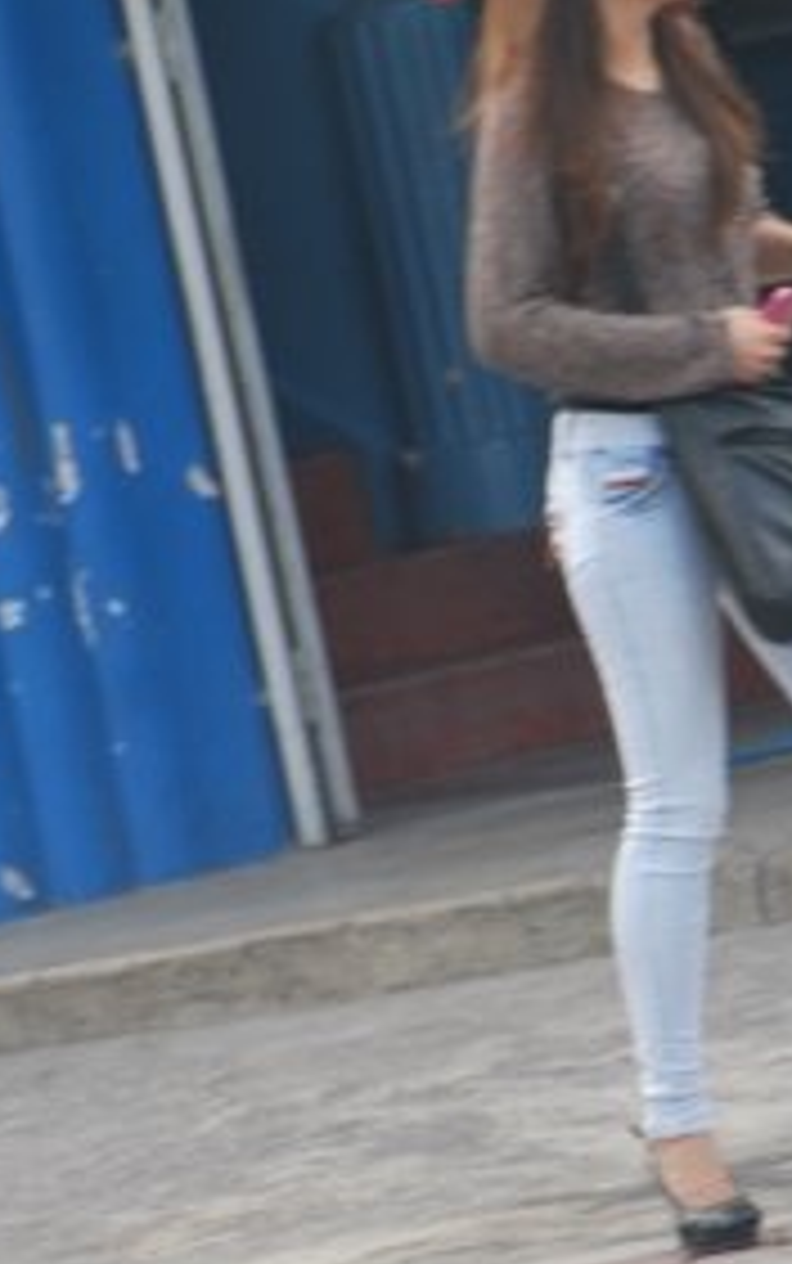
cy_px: 688
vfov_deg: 3.8
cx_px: 772
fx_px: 19138
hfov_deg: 2.4
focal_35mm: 555
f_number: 5.6
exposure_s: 1/125
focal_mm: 170
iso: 140
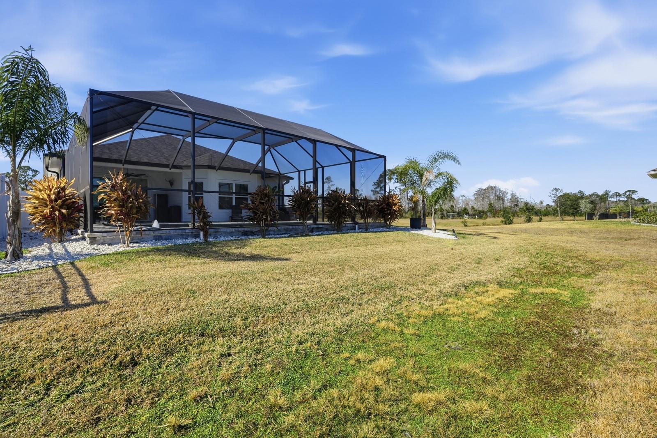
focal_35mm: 16
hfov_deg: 95.0
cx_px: 328
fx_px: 301
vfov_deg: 72.0
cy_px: 219
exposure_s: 1/6400
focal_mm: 16.5
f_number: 8
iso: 160
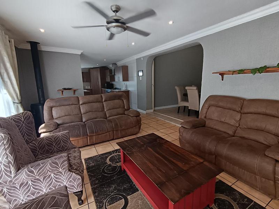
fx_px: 137
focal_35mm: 17
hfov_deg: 91.0
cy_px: 104
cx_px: 140
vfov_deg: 74.7
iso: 485
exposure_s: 1/100
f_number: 2.2
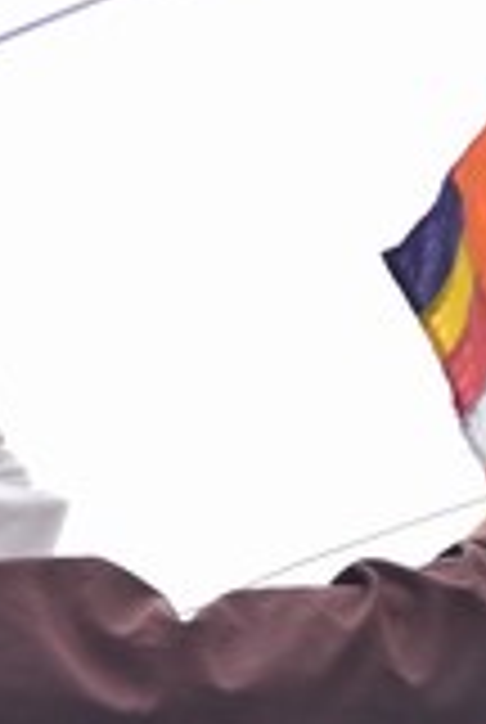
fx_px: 9758
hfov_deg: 2.9
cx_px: 310
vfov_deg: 4.3
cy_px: 531
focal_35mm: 484
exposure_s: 1/160
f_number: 4
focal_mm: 120
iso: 200
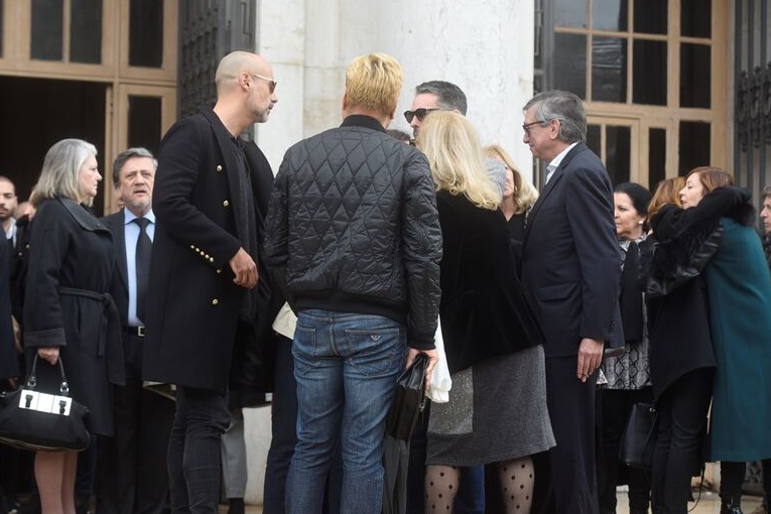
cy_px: 255
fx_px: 2184
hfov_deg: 20.0
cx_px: 374
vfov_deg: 13.4
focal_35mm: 102
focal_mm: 98
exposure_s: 1/640
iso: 800
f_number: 5.6
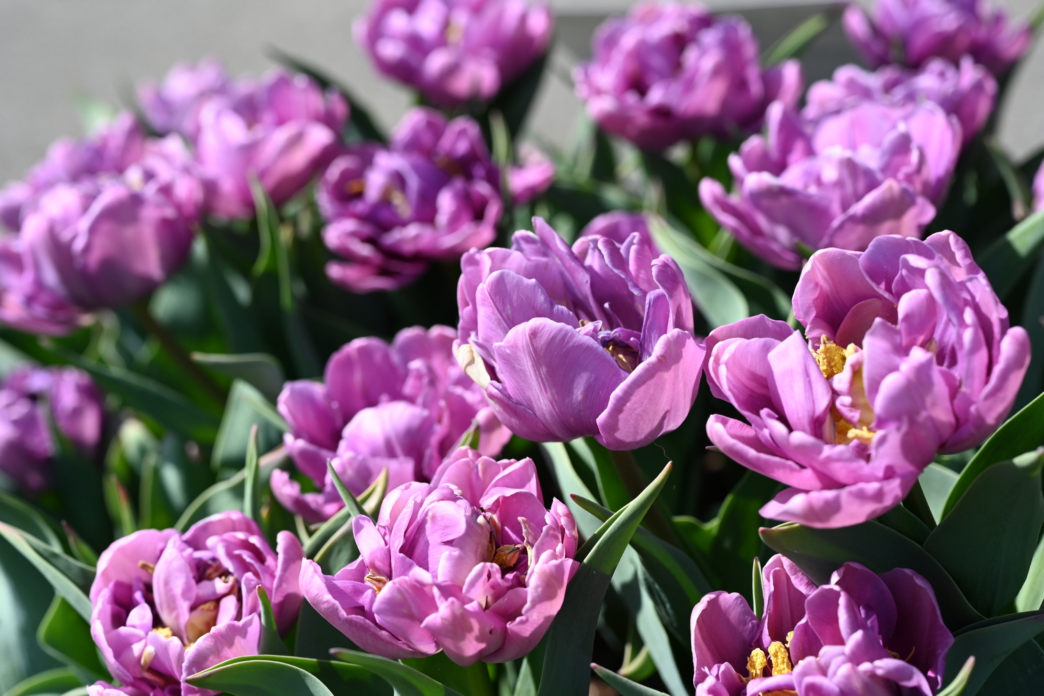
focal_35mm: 50
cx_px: 522
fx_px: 1450
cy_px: 348
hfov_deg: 39.6
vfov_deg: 27.0
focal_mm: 50
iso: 640
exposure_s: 1/2500
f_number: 6.3
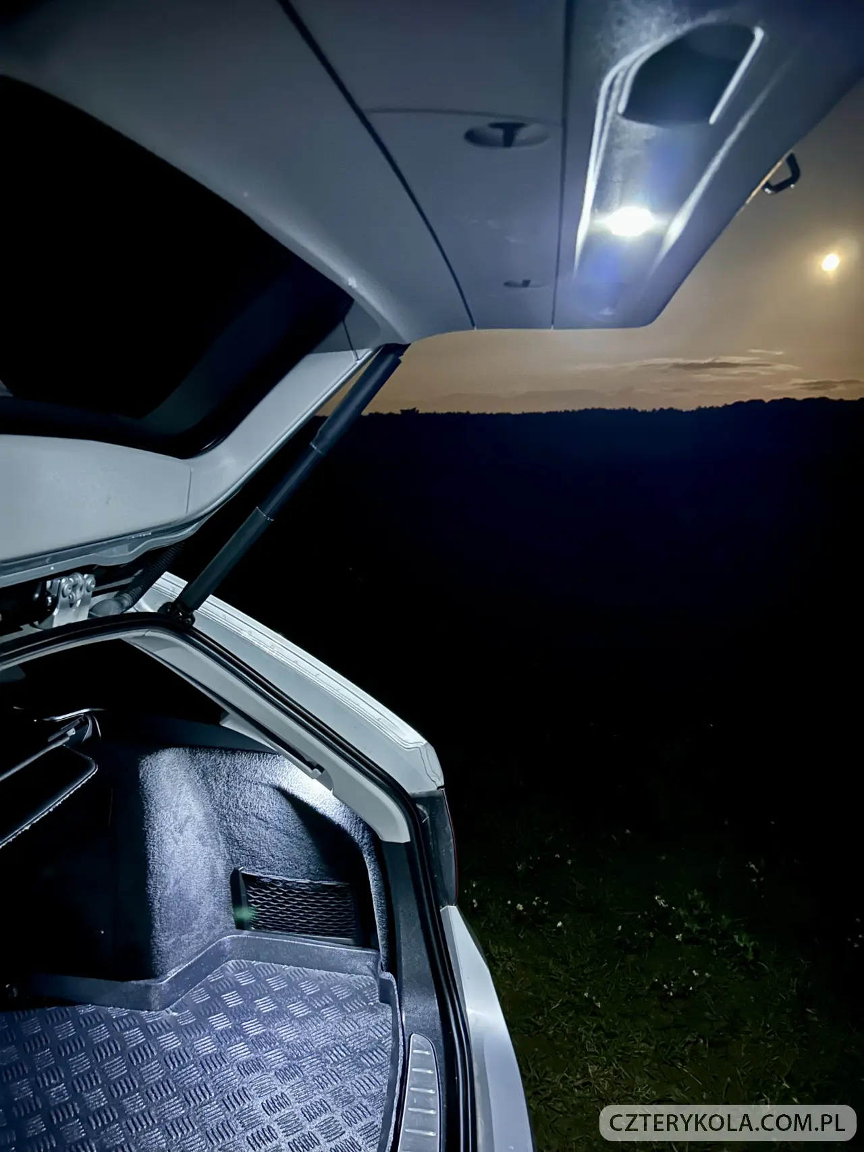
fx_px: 865
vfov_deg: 67.3
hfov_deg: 53.1
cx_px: 432
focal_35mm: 26
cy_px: 576
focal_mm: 5.7
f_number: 1.5
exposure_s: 1/5
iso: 1600
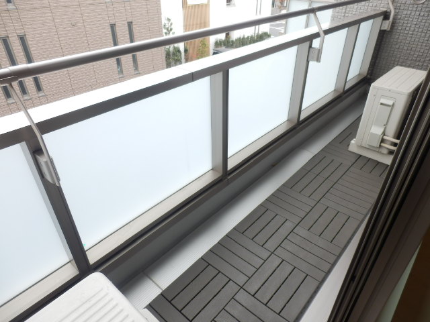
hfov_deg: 71.6
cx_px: 215
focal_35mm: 24
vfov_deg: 56.8
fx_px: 298
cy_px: 161
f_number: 3
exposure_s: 1/100
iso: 80
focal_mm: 4.2
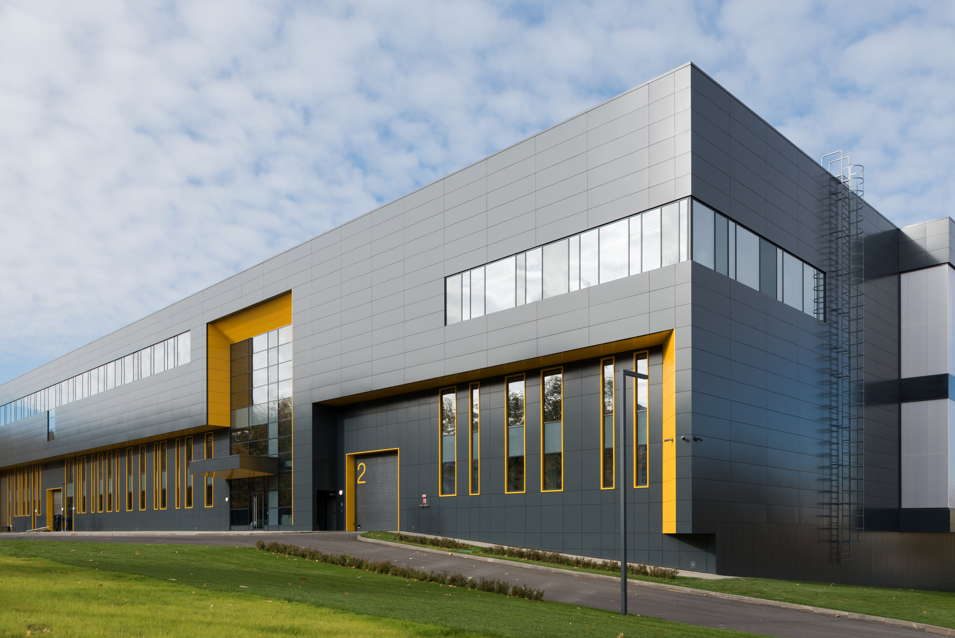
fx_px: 770
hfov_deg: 63.5
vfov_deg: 44.8
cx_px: 527
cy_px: 264
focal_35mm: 29
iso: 200
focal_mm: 24
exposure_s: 1/400
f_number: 8
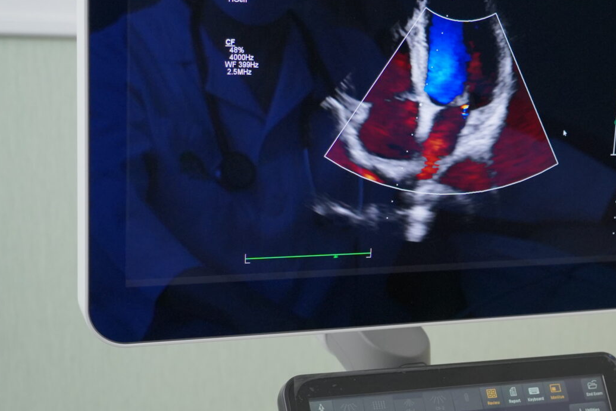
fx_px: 1608
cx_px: 669
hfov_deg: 20.7
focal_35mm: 94
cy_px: 324
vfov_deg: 14.5
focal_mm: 38
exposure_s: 1/160
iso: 2000
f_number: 4
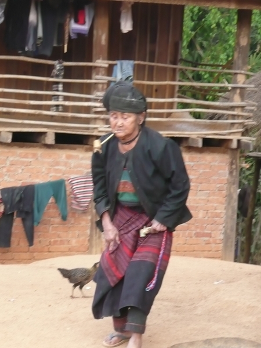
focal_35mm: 170
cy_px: 174
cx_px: 130
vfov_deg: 11.6
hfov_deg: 8.7
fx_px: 1709
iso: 320
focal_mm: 27.9
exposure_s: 1/125
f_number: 4.8
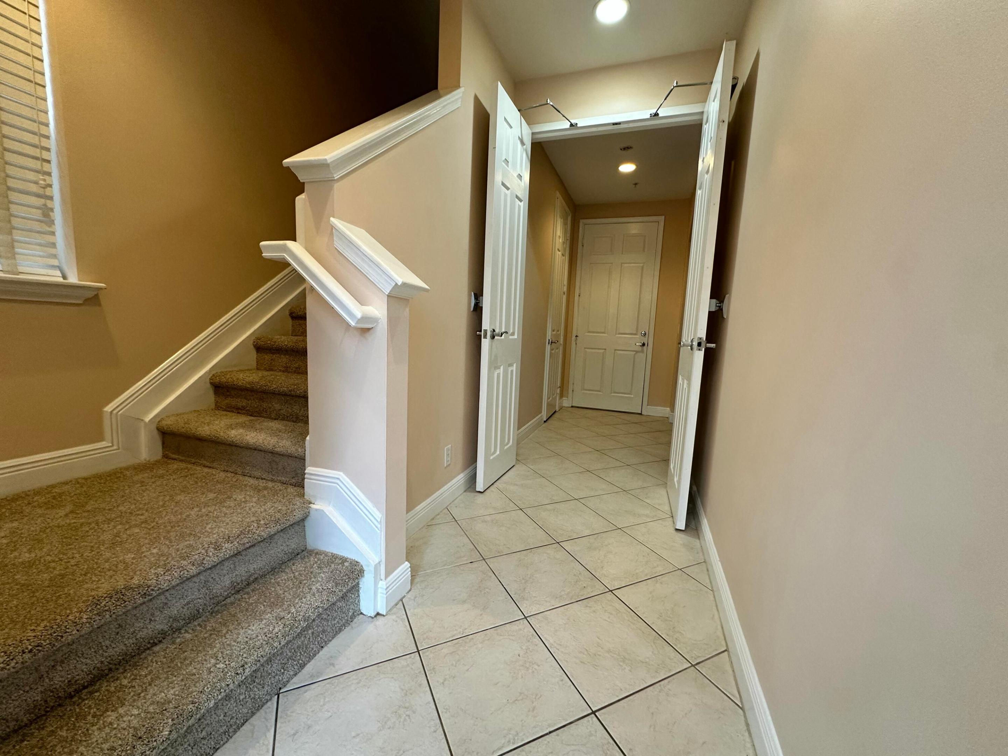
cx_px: 504
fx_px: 408
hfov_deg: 102.1
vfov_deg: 85.7
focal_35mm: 14
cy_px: 378
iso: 160
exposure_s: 1/60
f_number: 2.2
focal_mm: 2.22
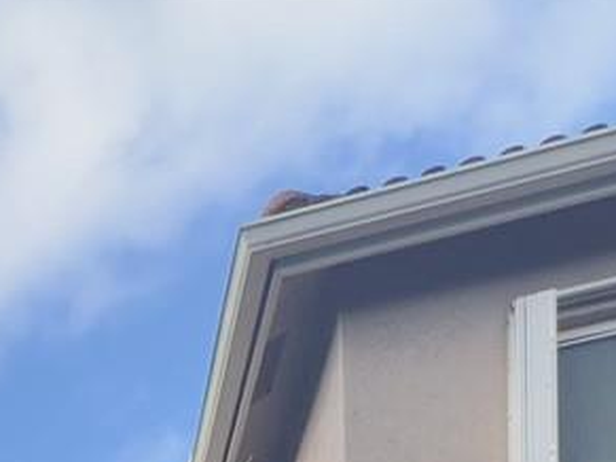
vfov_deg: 12.4
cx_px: -595
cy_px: 1257
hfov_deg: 18.0
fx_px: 1370
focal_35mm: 77
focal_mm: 2.22
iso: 40
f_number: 2.2
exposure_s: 1/177
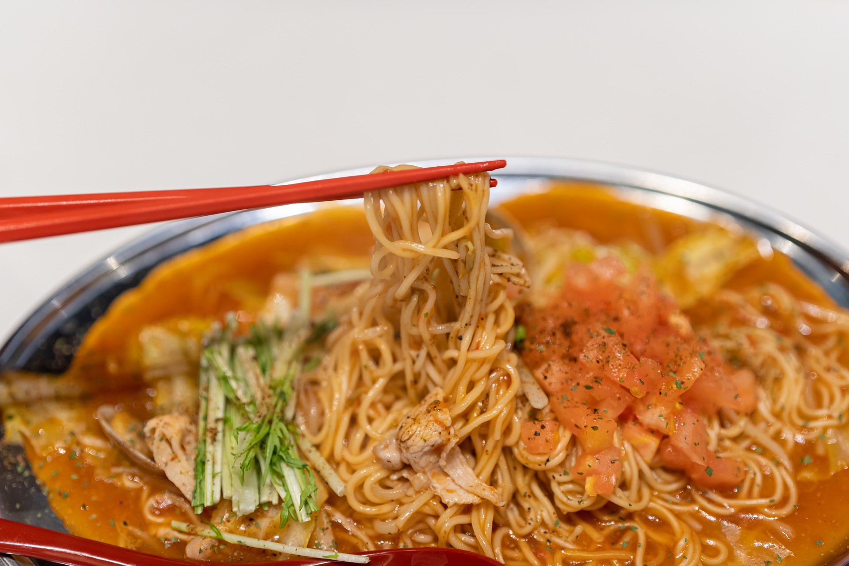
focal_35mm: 50
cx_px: 424
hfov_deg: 39.6
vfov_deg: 27.0
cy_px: 283
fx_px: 1179
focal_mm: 50
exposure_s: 1/100
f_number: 2
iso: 400
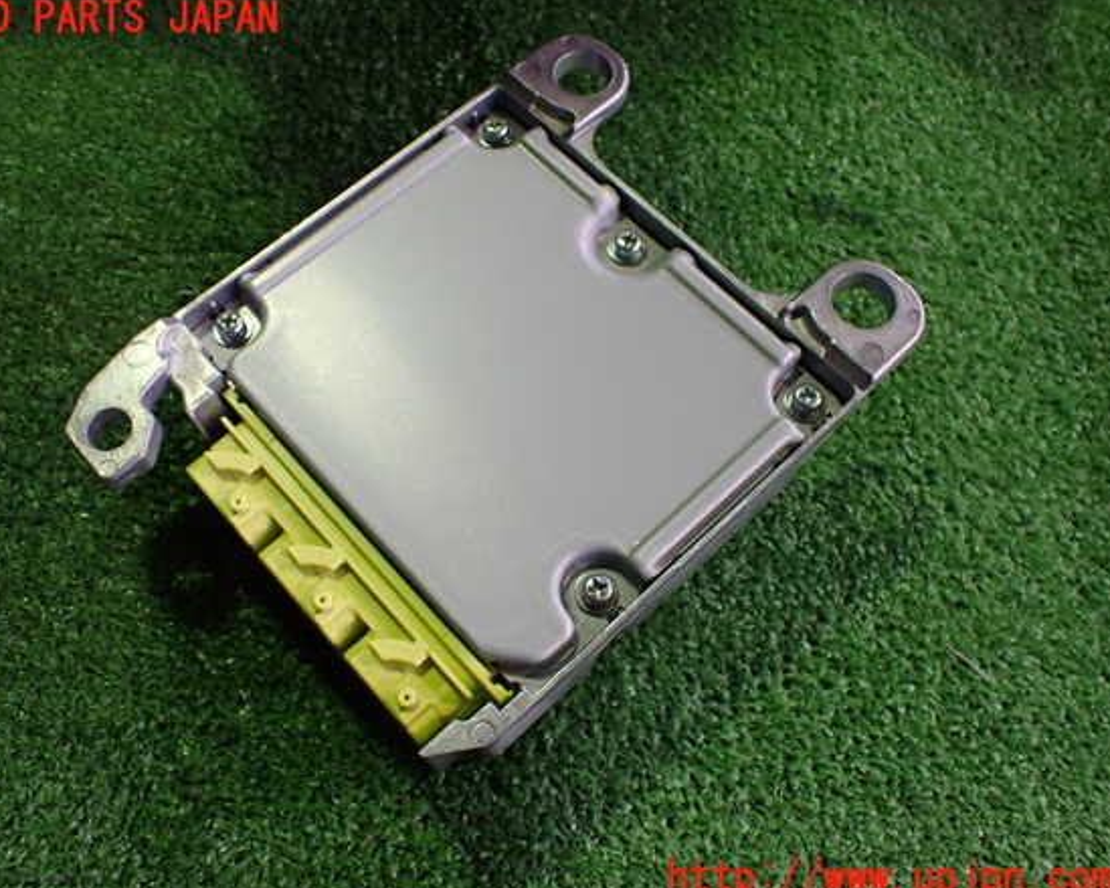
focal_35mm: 32
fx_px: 1051
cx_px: 518
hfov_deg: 55.6
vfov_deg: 45.8
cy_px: 449
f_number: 2.3
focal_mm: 5.4
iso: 640
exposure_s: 1/125
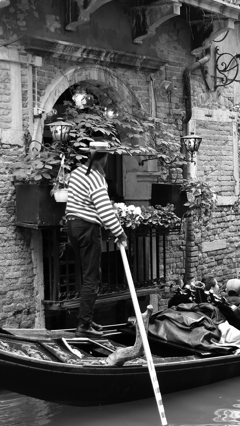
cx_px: 195
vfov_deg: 23.7
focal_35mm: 90
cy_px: 213
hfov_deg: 13.4
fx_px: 1018
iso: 280
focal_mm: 38
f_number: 4.8
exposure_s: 1/60
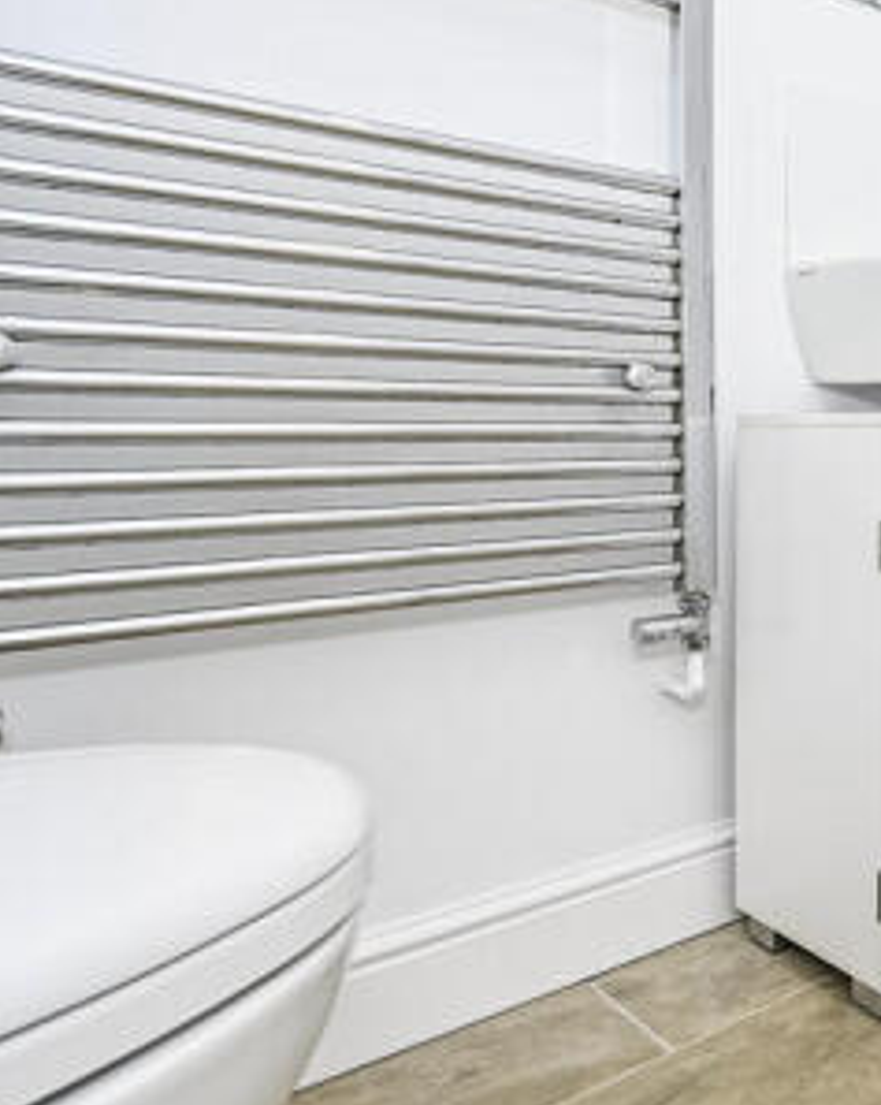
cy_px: 560
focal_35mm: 29
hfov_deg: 33.6
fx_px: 947
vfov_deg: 60.5
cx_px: 1184
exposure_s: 1/160
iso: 400
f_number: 6.3
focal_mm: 14
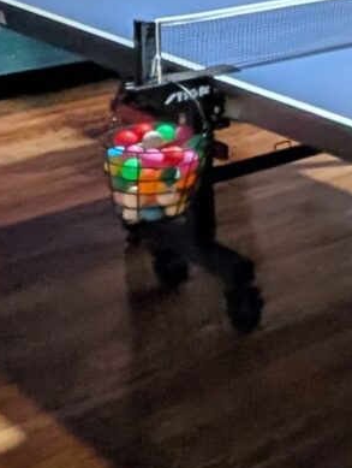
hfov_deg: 13.6
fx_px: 1068
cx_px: 839
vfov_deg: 22.0
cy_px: -150
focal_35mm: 79
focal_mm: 2.02
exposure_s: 1/24
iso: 106
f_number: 1.7
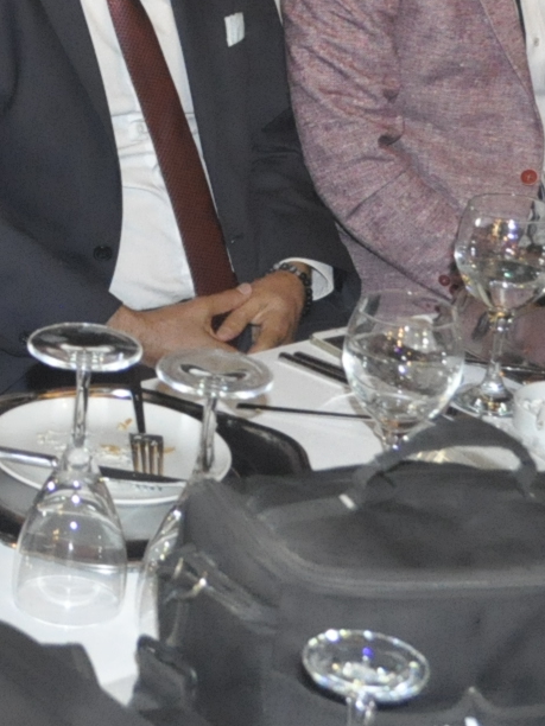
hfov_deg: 12.7
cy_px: -1
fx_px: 2330
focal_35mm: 111
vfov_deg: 17.3
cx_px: -249
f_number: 5.6
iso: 3200
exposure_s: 1/60
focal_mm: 22
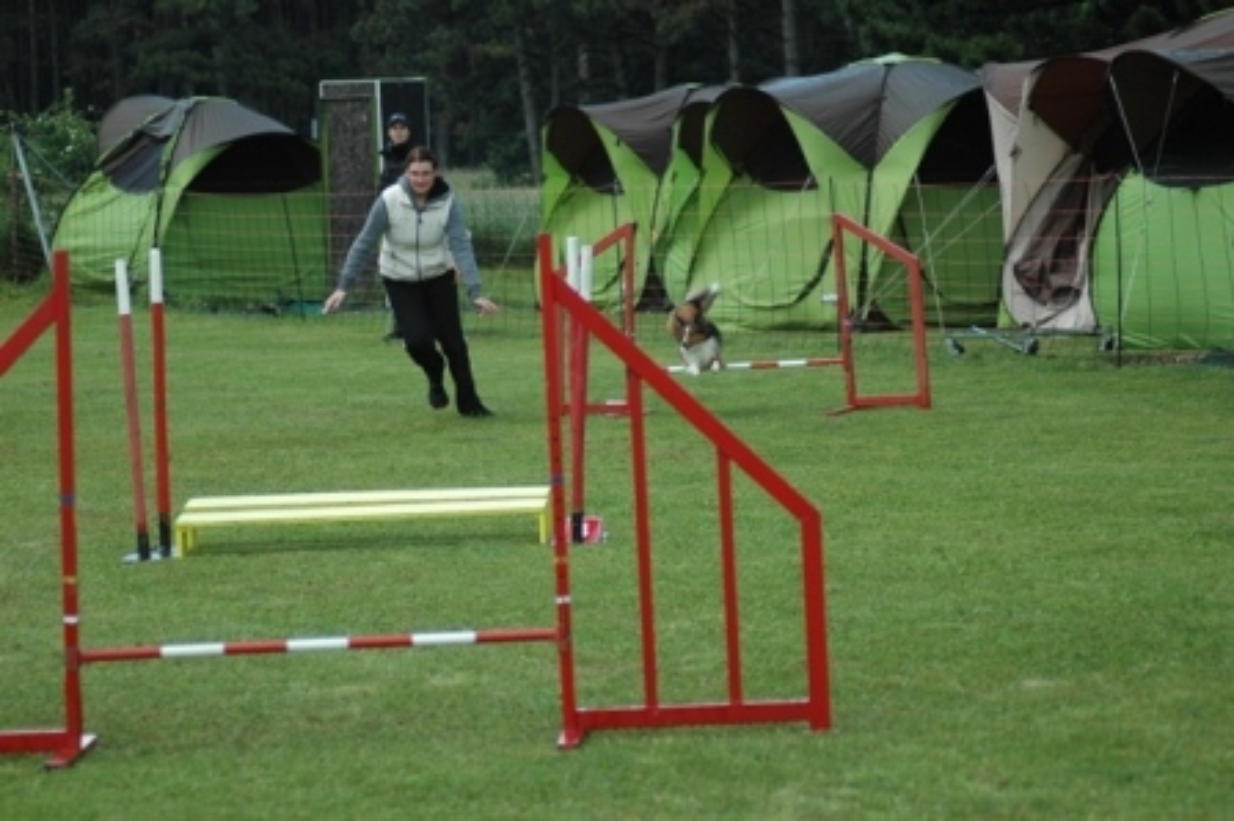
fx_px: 5138
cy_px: 410
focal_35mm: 150
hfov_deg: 13.7
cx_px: 617
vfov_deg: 9.1
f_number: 4.2
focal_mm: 100
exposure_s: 1/800
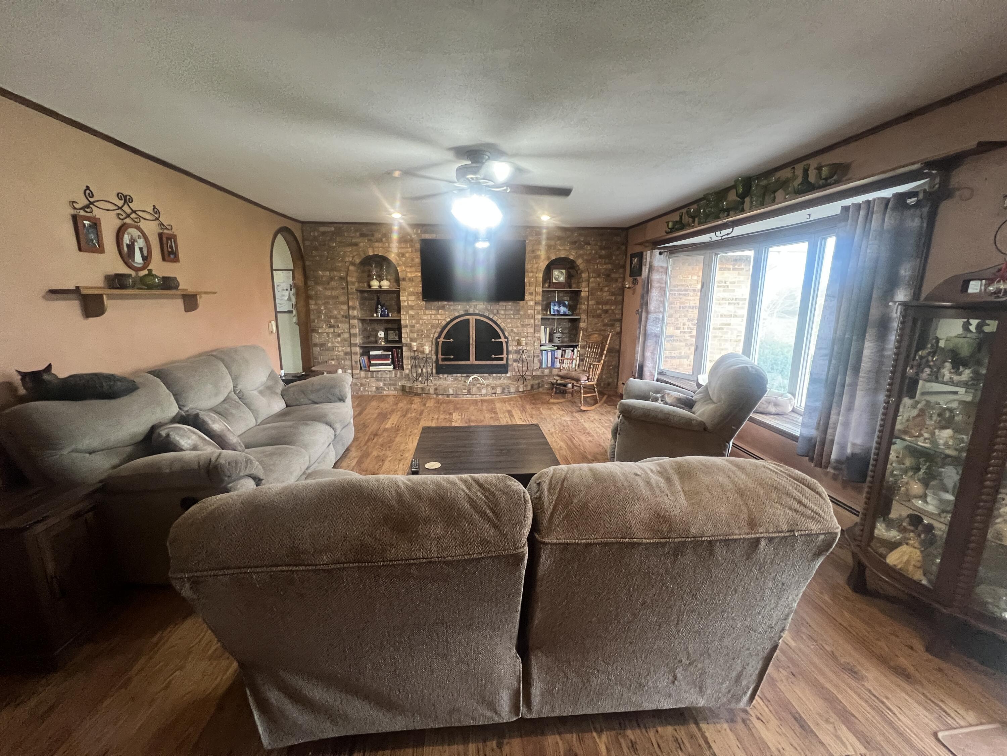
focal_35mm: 13
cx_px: 504
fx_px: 378
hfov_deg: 106.2
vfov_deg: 89.9
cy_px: 378
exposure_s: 1/60
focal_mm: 1.57
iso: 500
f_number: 1.8
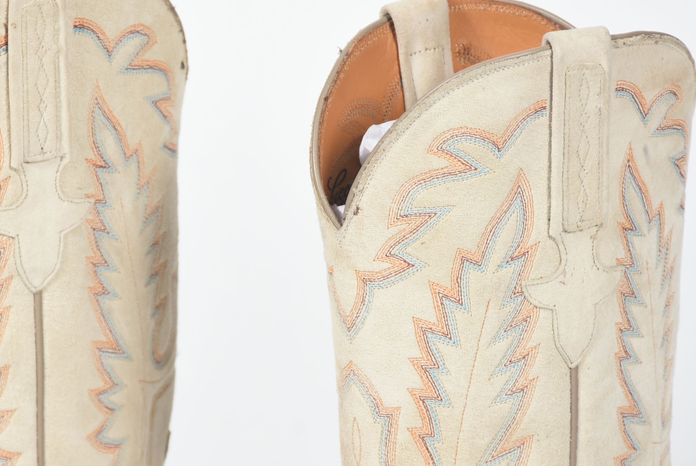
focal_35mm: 243
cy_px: 259
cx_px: 232
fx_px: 4701
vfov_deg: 5.7
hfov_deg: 8.5
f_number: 9
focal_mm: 112
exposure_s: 1/125
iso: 200
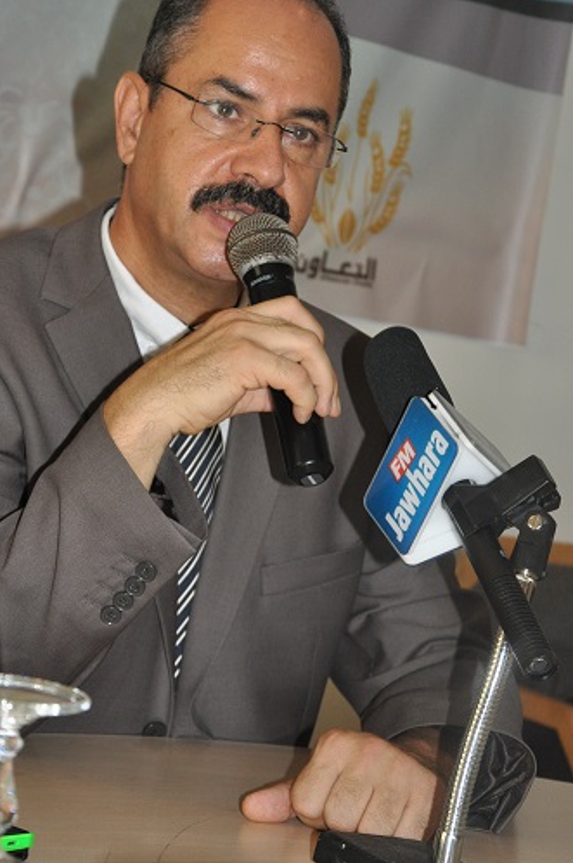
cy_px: 325
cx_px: 222
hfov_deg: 14.6
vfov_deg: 21.9
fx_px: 2228
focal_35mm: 93
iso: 800
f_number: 4.8
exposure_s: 1/60
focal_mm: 48
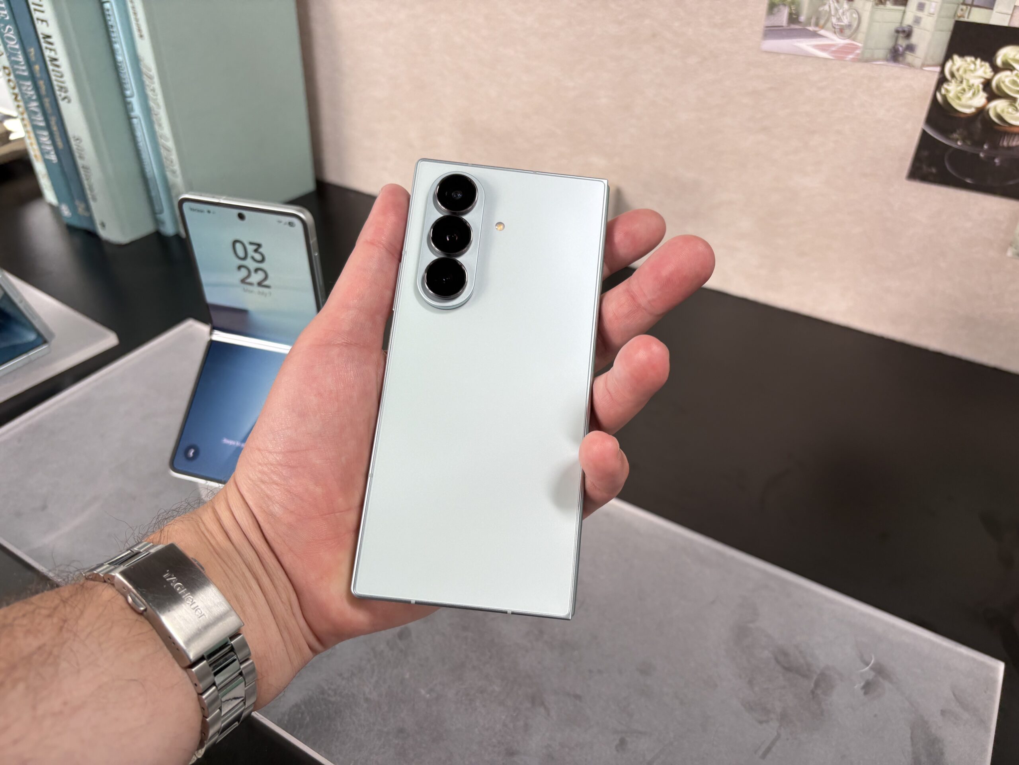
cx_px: 510
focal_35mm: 26
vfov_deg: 53.1
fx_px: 765
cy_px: 382
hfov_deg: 67.3
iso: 40
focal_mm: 5.96
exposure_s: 1/121
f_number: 1.6
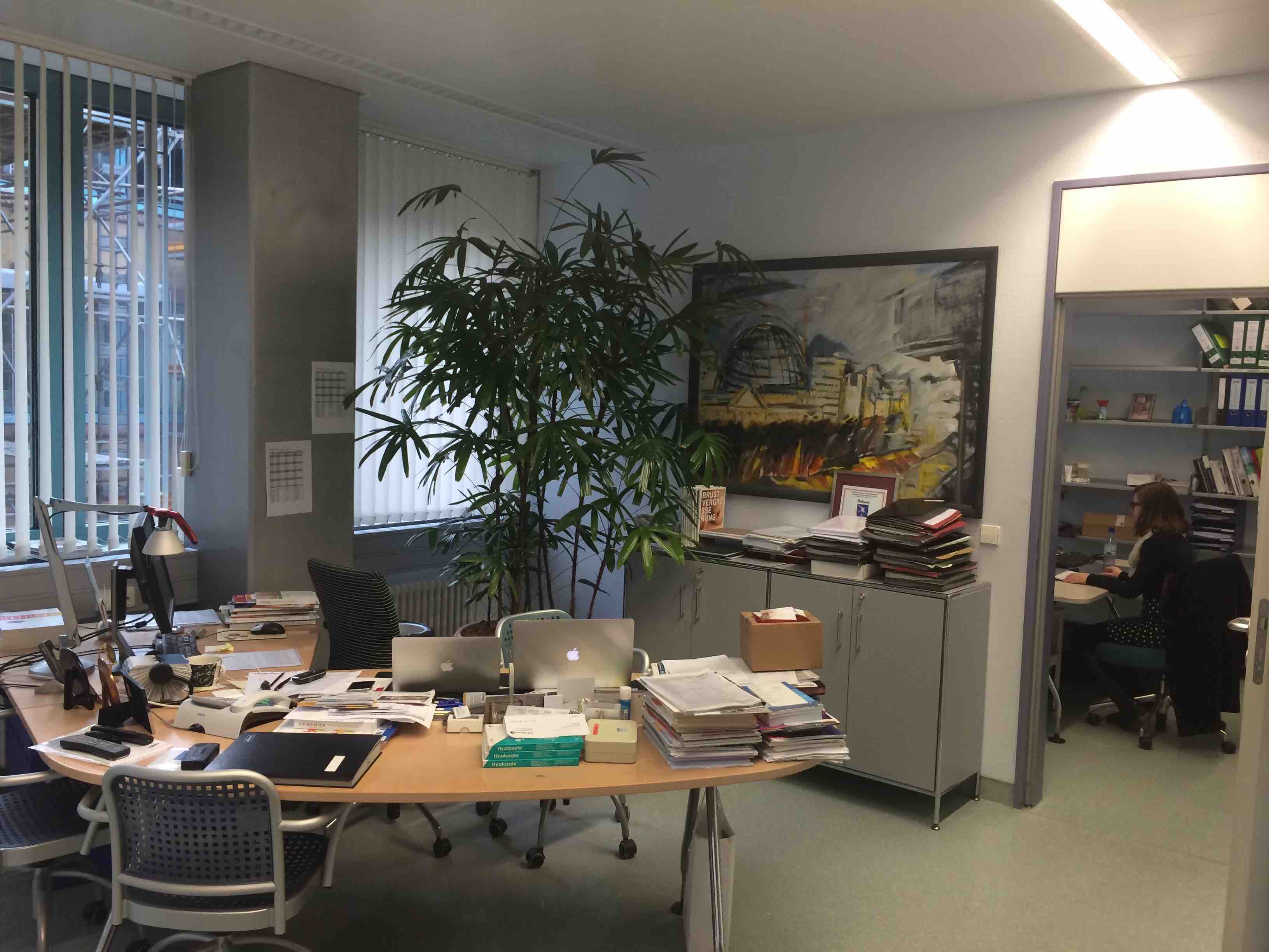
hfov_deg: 60.0
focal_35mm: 30
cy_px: 476
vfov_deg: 46.8
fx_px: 1100
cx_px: 634
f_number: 2.2
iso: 80
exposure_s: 1/30
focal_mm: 4.12
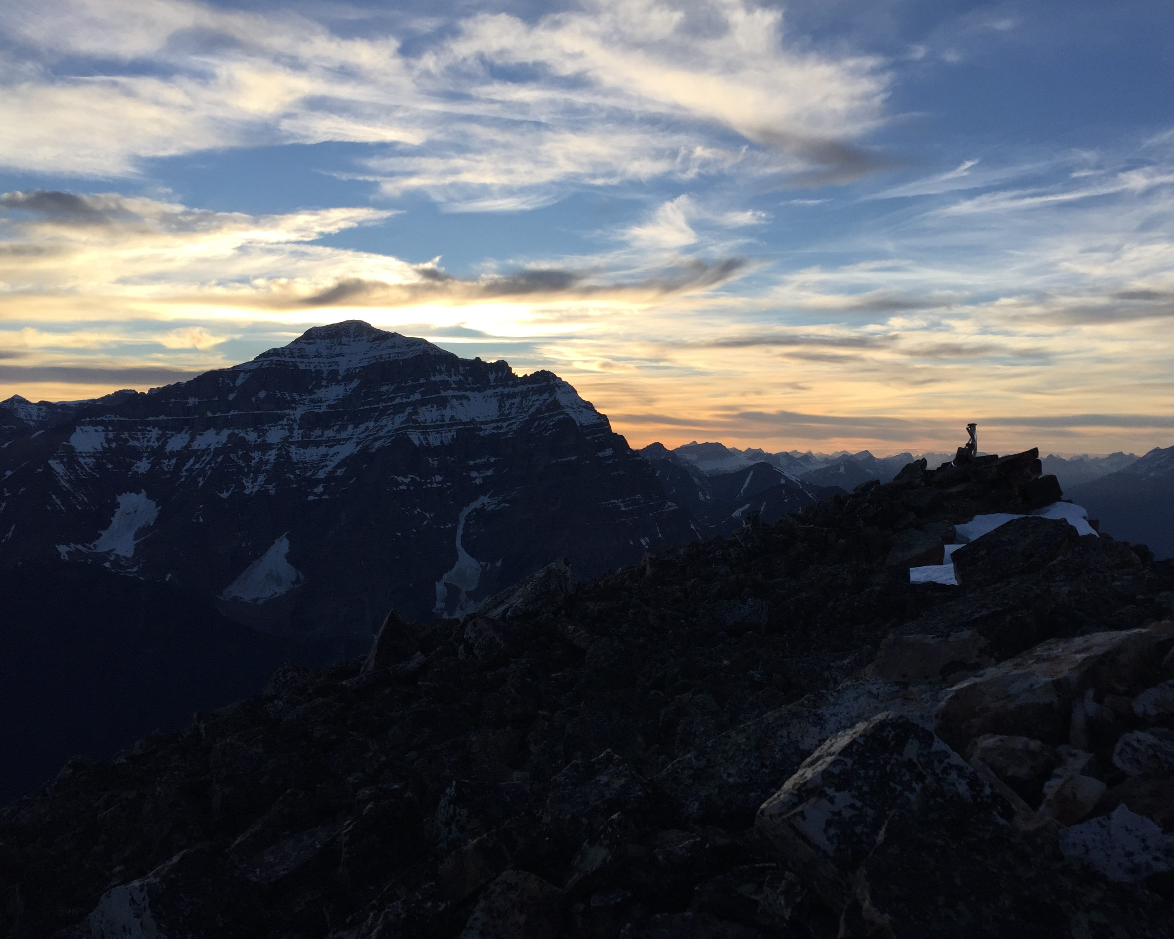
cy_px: 460
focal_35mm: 31
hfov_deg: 57.2
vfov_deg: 47.1
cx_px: 609
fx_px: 1077
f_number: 2.2
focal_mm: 4.15
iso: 32
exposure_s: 1/1130
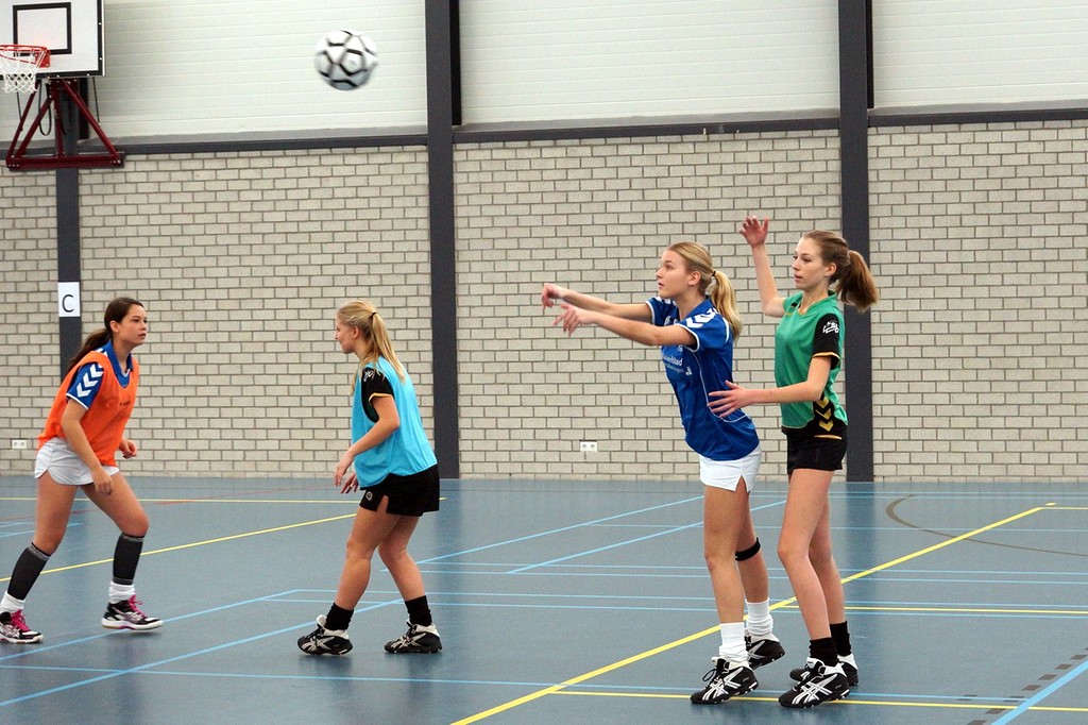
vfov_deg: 18.2
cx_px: 544
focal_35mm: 75
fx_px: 2266
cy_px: 362
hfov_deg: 27.0
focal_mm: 50
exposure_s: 1/250
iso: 1250
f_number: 3.2
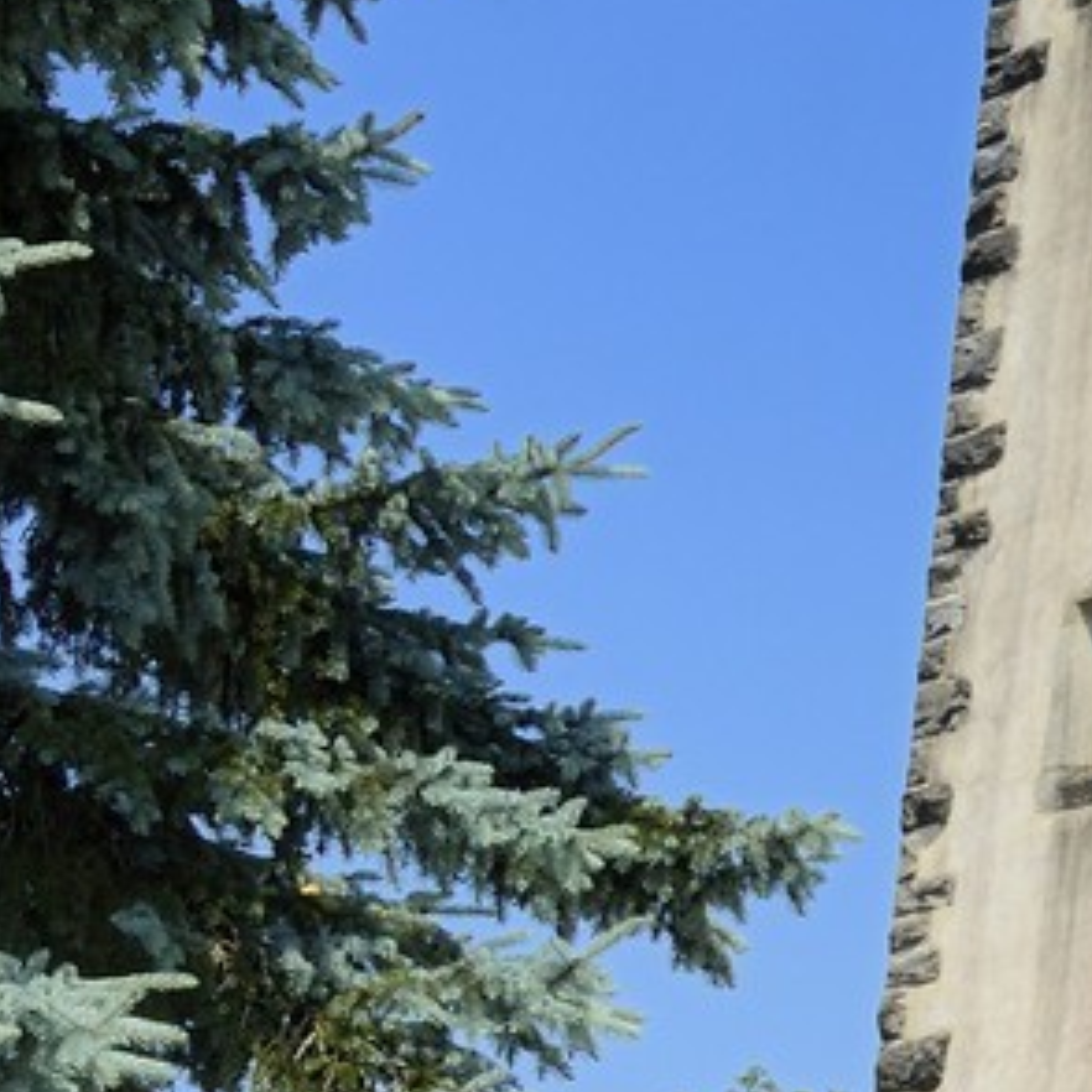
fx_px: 4461
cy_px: 617
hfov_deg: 11.0
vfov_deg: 14.0
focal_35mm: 125
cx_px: 2871
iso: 200
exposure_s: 1/320
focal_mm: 27
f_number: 9
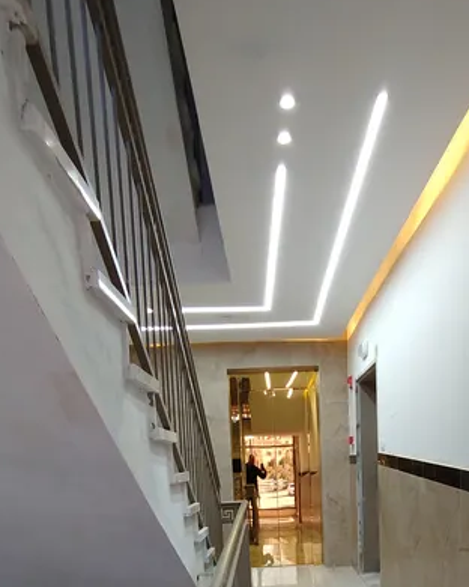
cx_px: 298
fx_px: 468
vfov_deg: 55.3
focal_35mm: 27
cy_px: 531
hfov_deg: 52.5
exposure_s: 1/50
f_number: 2.2
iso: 64
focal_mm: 1.65
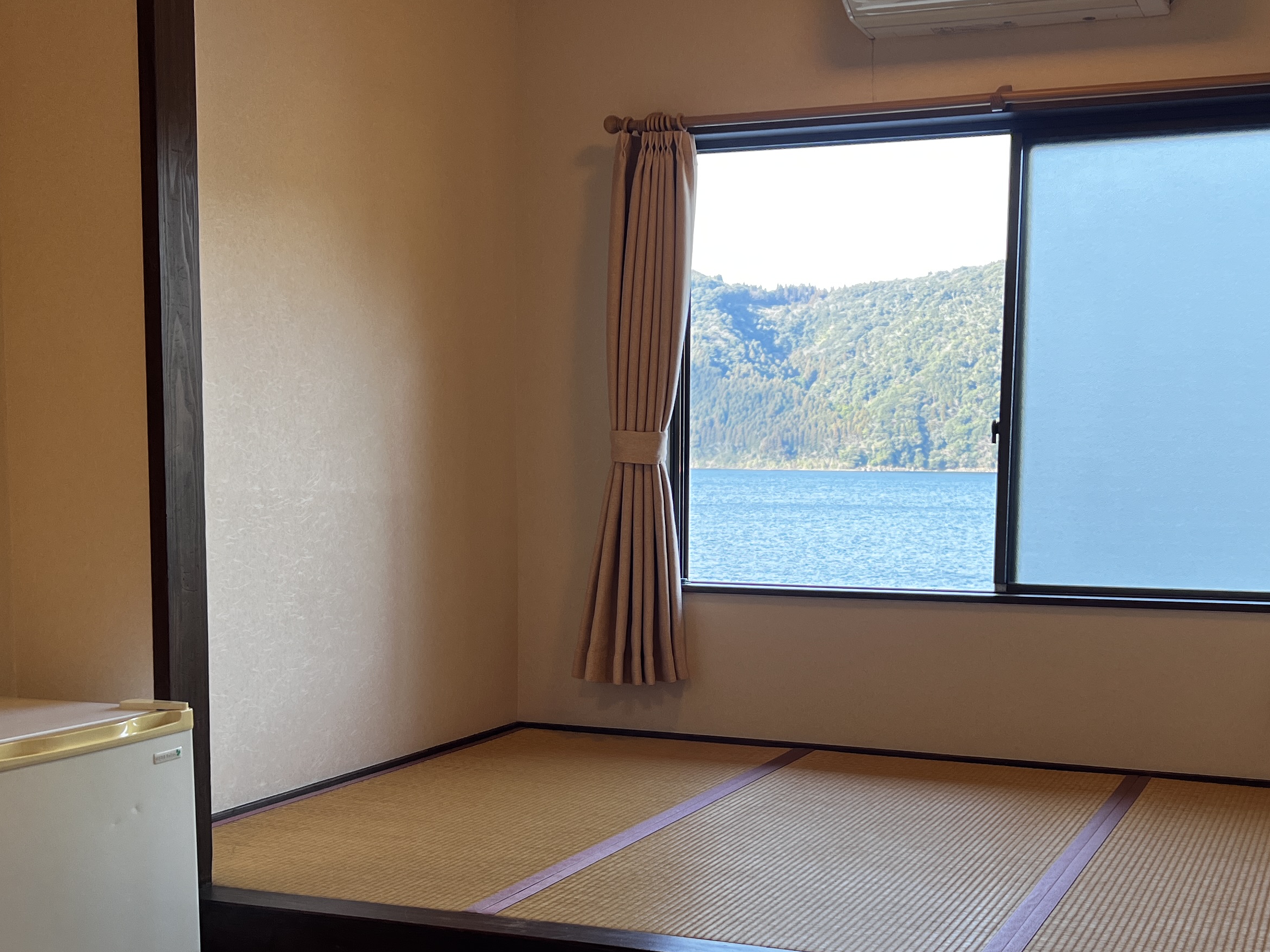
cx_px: 740
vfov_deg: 31.9
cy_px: 648
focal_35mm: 45
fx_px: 1651
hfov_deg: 41.9
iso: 50
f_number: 1.5
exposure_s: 1/155
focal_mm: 5.7
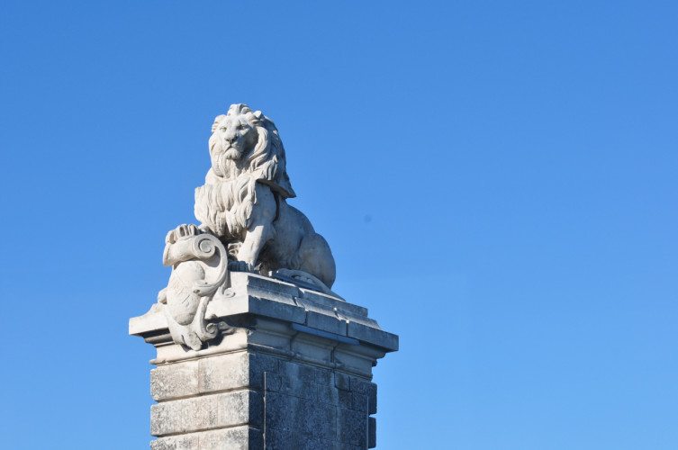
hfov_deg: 18.2
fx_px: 2116
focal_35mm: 112
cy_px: 225
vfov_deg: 12.1
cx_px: 339
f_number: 9
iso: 200
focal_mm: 75
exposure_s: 1/125
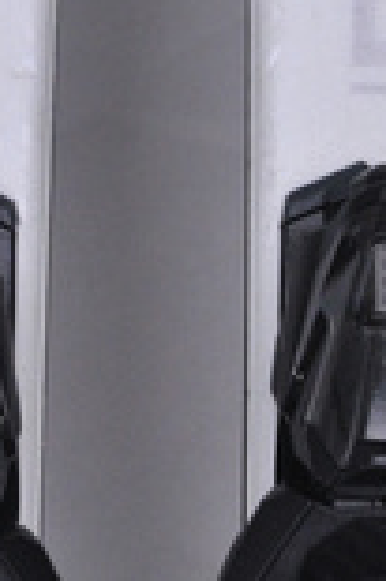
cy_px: -124
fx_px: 7389
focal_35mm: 458
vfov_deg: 4.5
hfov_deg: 3.0
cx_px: 152
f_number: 9.5
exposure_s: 1/125
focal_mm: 105
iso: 3200
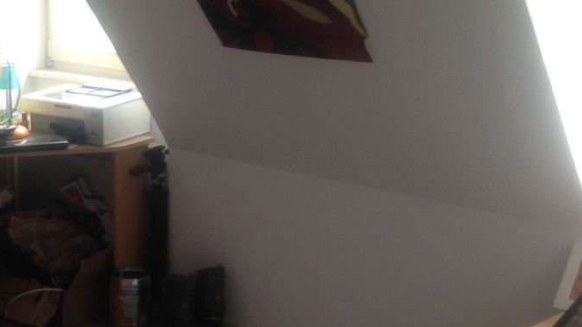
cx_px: -33
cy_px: 309
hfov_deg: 23.7
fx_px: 1312
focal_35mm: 85
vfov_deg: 14.1
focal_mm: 4.12
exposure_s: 1/20
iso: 50
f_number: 2.4
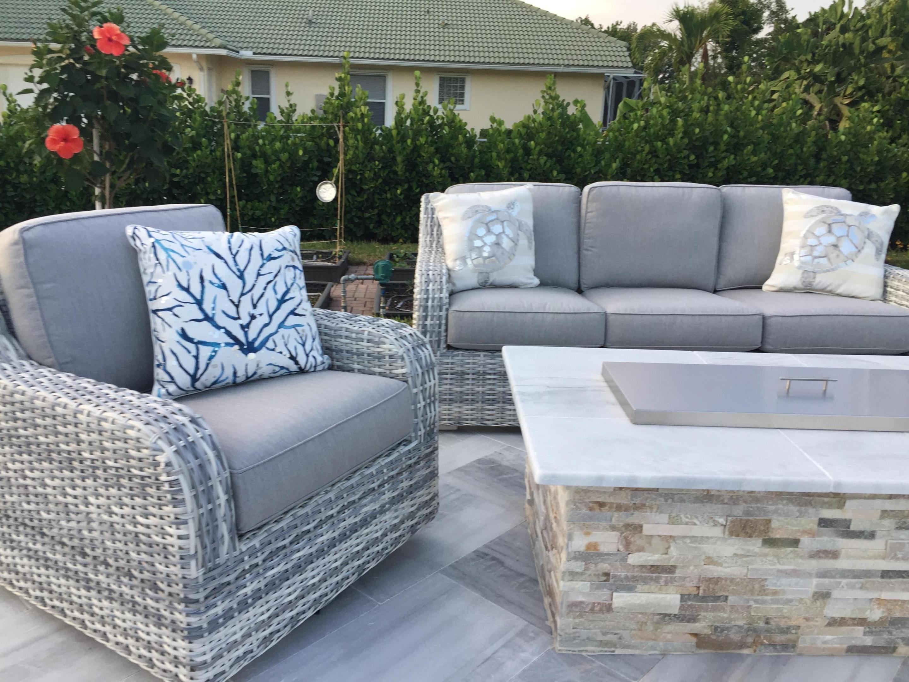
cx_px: 454
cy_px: 341
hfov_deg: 61.7
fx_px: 762
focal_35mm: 29
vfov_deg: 48.2
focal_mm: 4.15
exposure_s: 1/120
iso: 50
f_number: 2.2
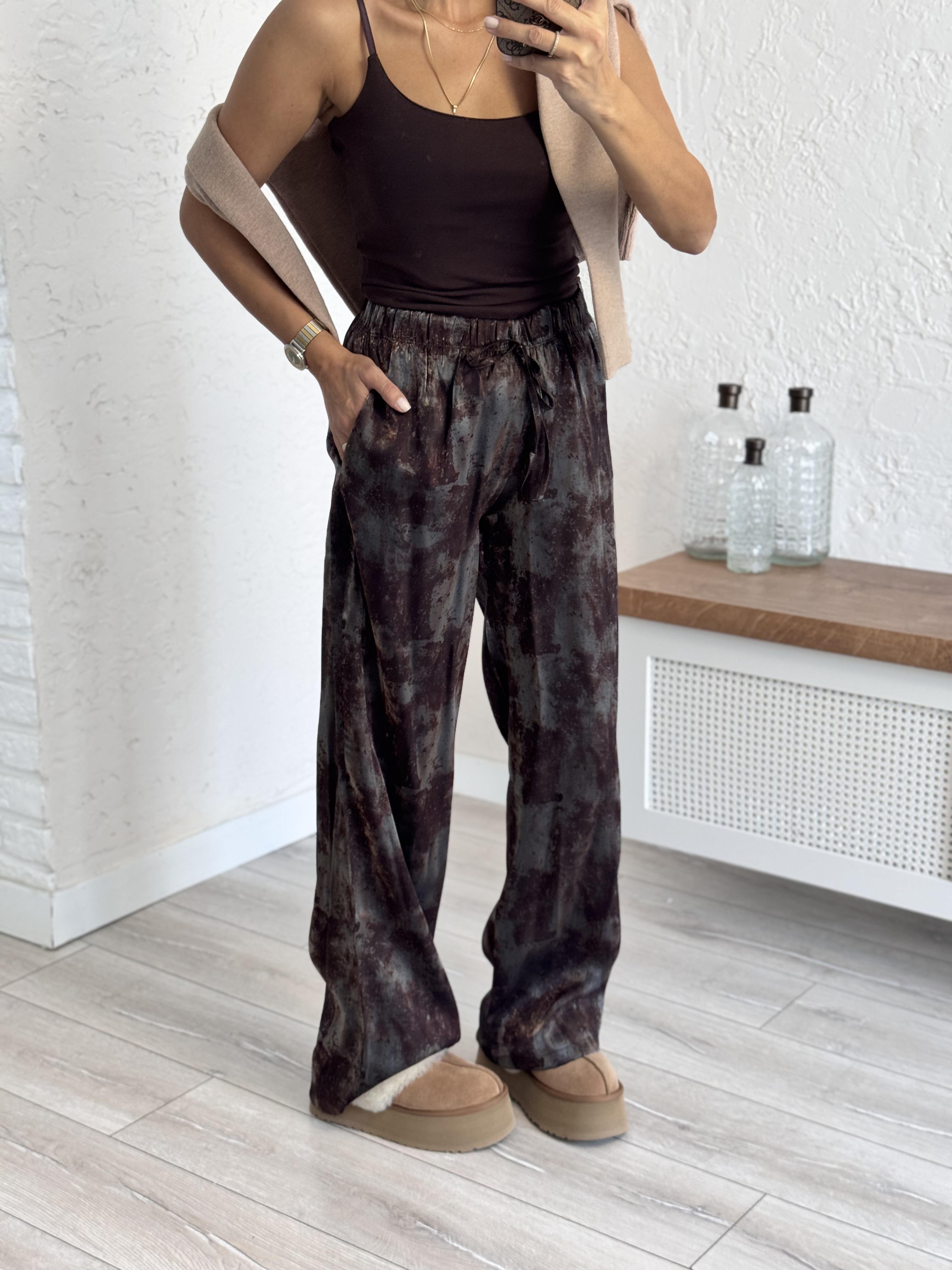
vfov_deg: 39.7
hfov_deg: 30.3
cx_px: 476
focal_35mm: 48
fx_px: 1760
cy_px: 635
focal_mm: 6.76
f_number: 1.78
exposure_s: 1/82
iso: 100
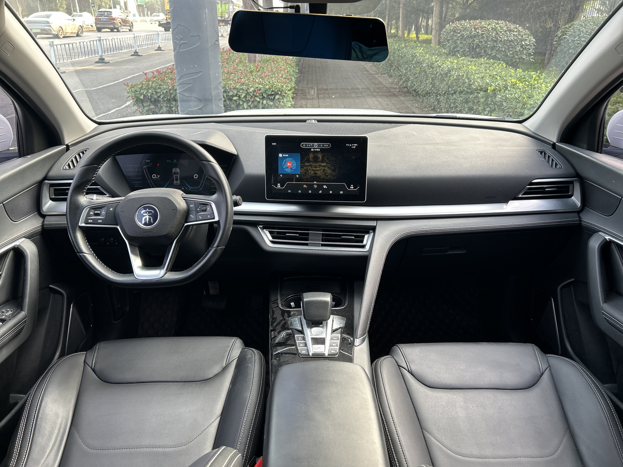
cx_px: 312
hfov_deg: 67.3
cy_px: 234
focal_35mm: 26
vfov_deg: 53.1
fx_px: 468
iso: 50
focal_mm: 5.7
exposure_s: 1/121
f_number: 1.5
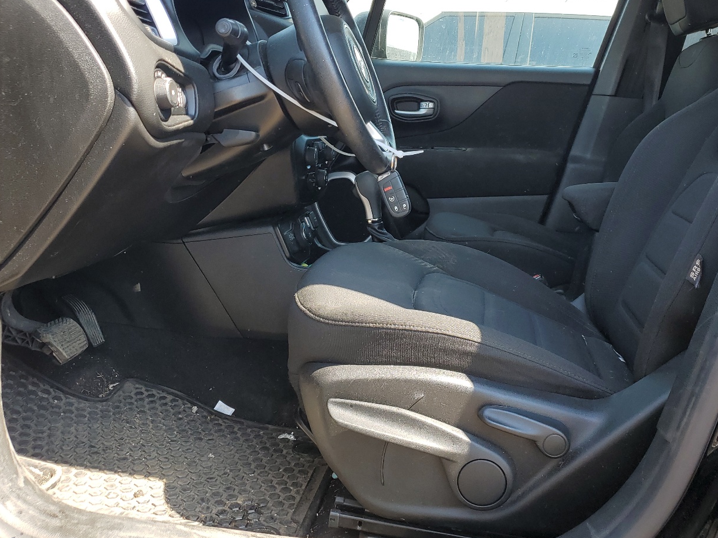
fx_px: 705
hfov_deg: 53.8
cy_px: 205
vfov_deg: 41.5
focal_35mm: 34
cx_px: 405
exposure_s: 1/312
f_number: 1.5
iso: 50
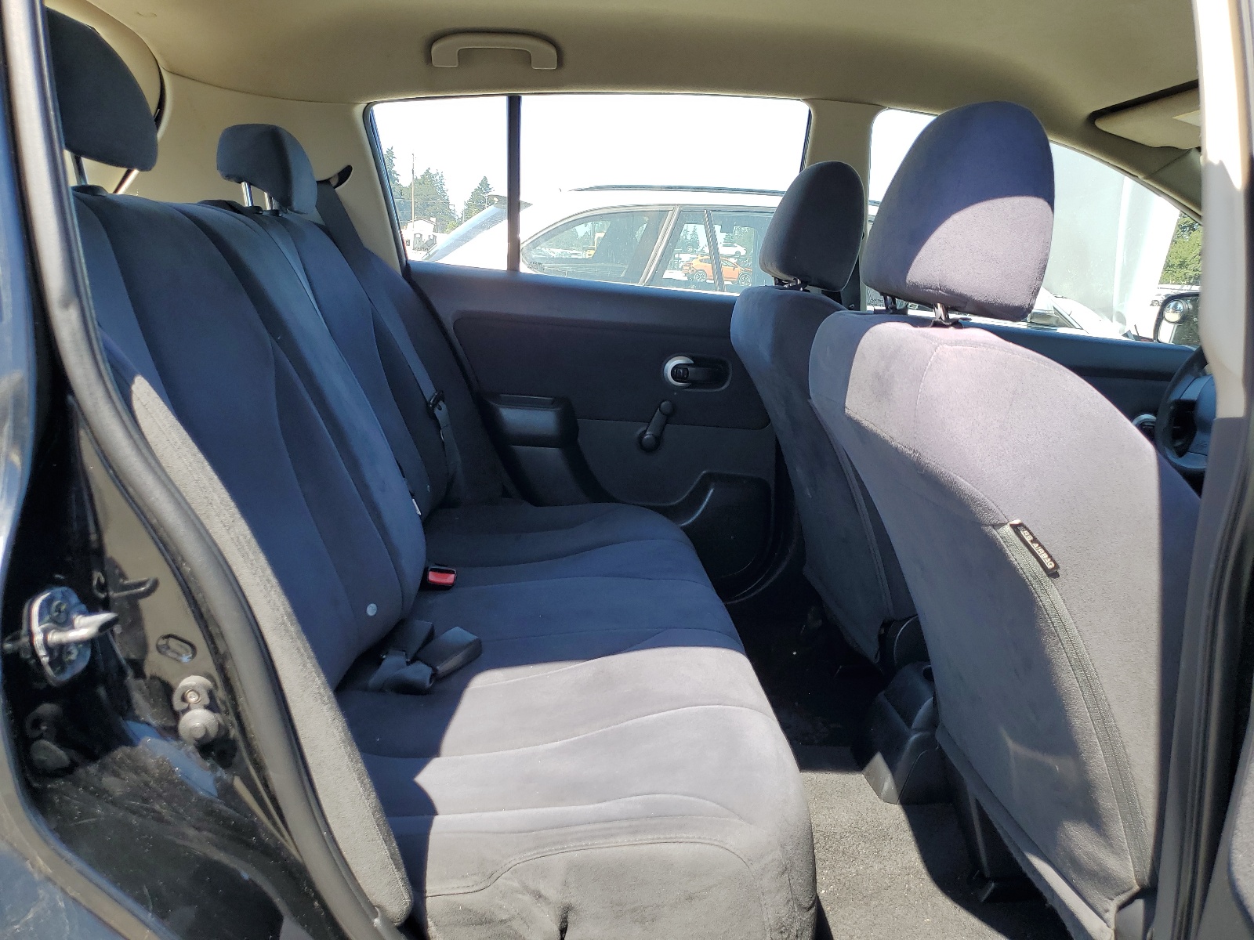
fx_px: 942
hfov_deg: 67.3
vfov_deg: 53.1
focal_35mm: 26
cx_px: 627
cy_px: 470
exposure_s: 1/588
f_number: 1.5
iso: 50
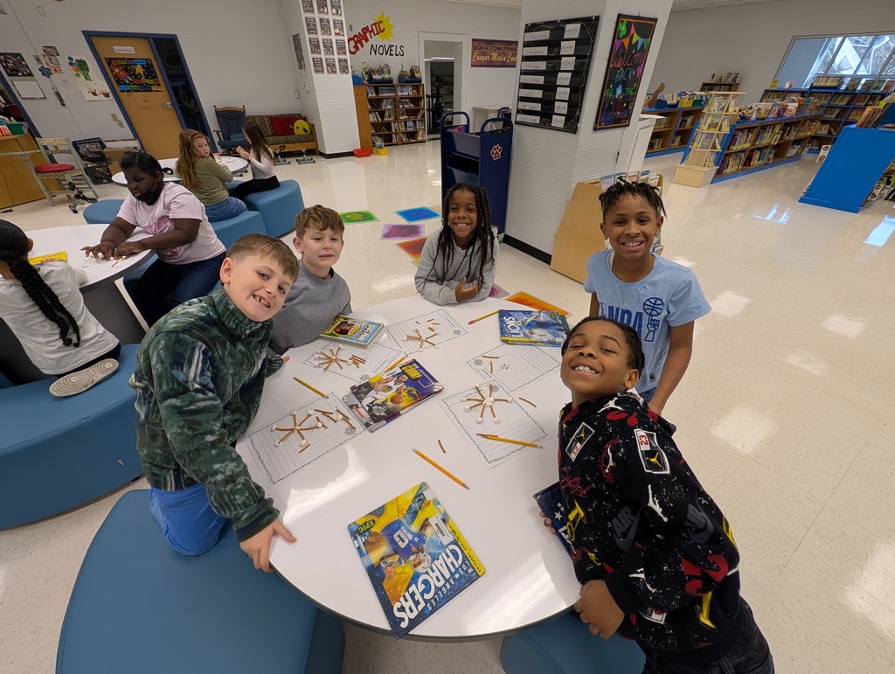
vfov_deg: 94.6
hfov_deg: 110.5
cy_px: 337
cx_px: 448
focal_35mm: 12
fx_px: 311
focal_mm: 2.02
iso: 57
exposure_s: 1/120
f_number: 1.7
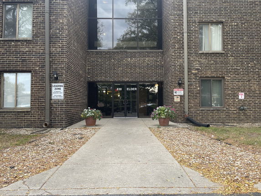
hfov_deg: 67.3
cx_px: 130
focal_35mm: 26
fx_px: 196
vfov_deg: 53.1
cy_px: 98
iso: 50
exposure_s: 1/121
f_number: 1.6
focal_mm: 4.2
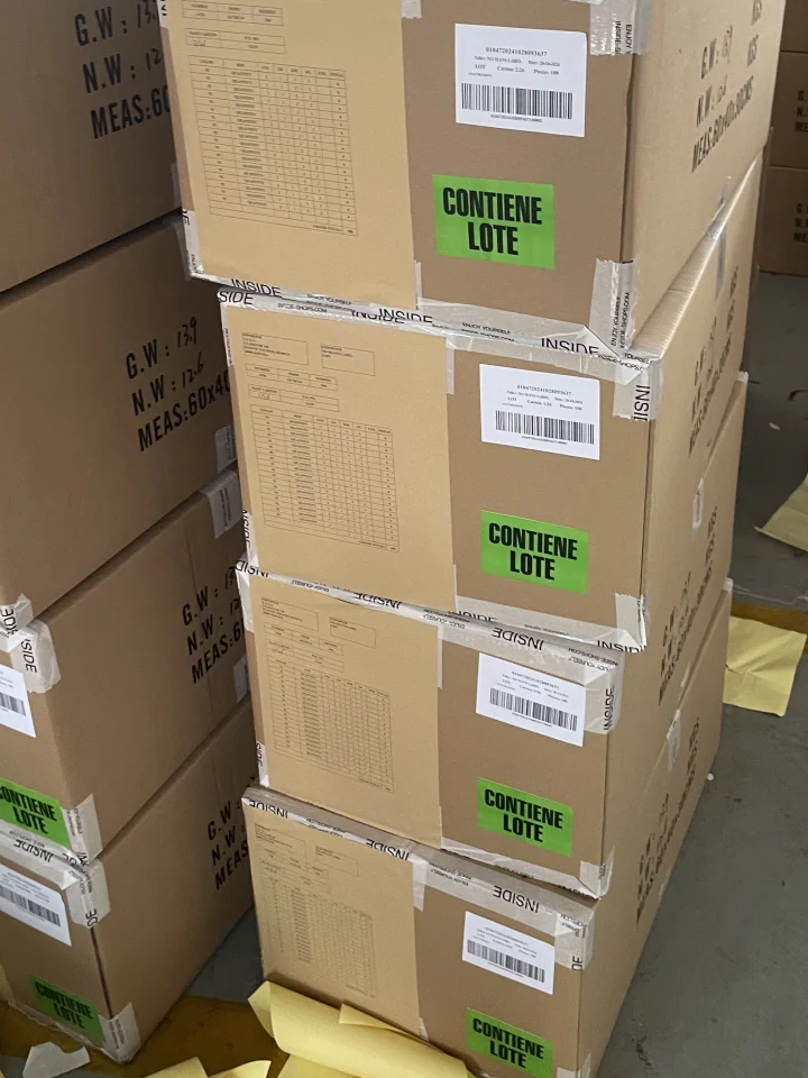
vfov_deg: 46.9
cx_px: 452
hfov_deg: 36.8
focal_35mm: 39
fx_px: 1214
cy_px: 341
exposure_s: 1/60
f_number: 1.6
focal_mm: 4.2
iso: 200
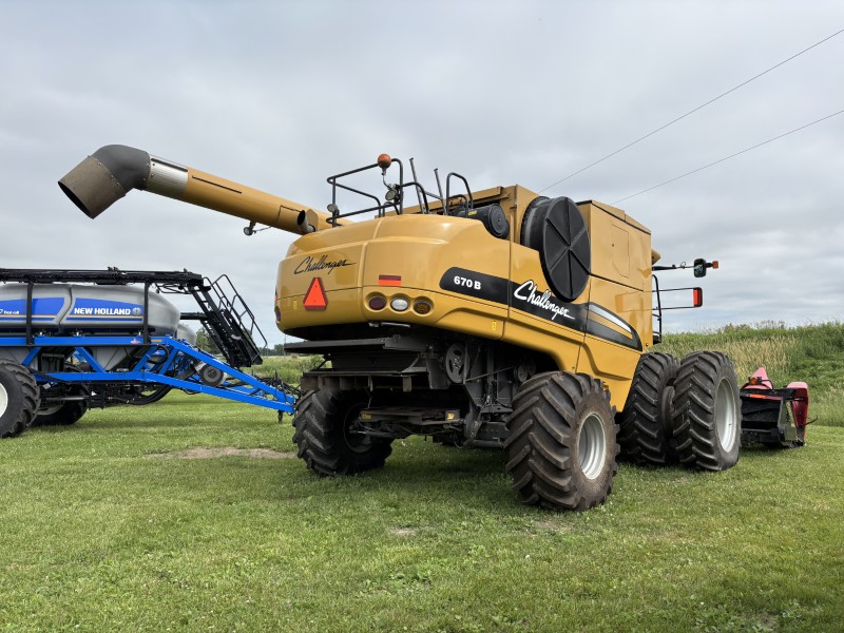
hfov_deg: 67.3
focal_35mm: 26
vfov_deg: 53.1
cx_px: 422
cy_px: 316
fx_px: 634
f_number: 1.6
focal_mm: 5.96
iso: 50
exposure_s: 1/3311
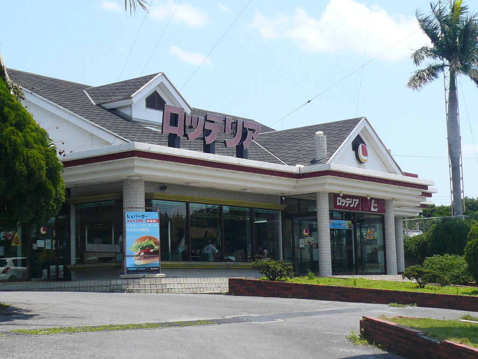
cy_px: 180
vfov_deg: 21.3
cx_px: 239
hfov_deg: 28.2
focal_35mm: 69
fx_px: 953
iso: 100
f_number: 10
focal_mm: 7.5
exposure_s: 1/125
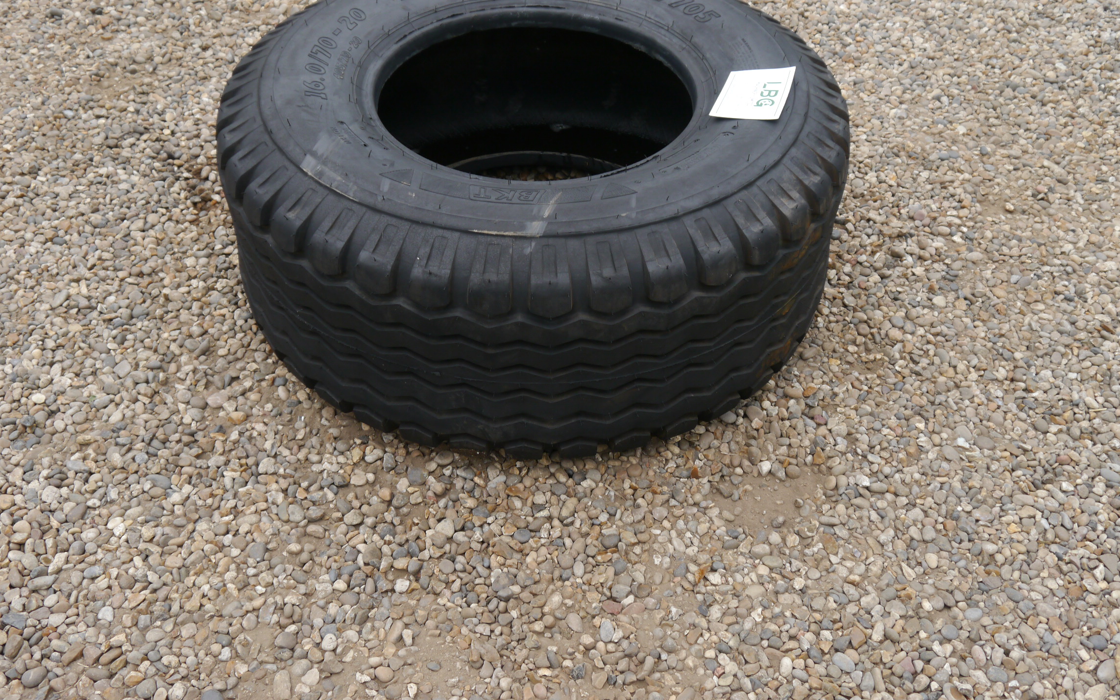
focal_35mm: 39
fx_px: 1190
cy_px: 284
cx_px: 572
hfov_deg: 50.4
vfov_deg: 32.7
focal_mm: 18
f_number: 5
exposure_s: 1/160
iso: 160
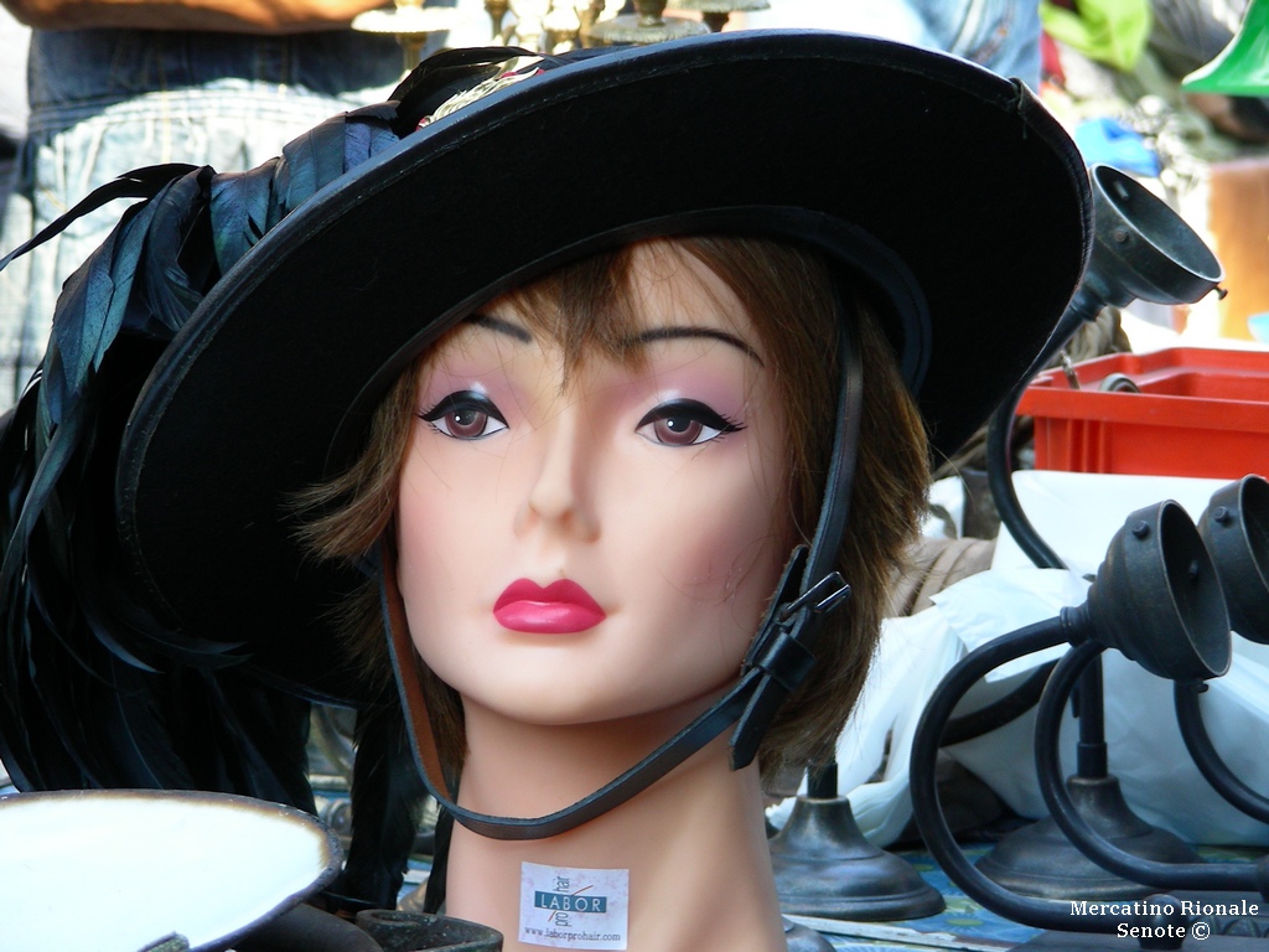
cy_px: 476
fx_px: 5426
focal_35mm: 148
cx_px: 634
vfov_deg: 10.0
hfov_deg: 13.3
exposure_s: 1/53.6
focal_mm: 24.7
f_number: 3.5
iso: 50
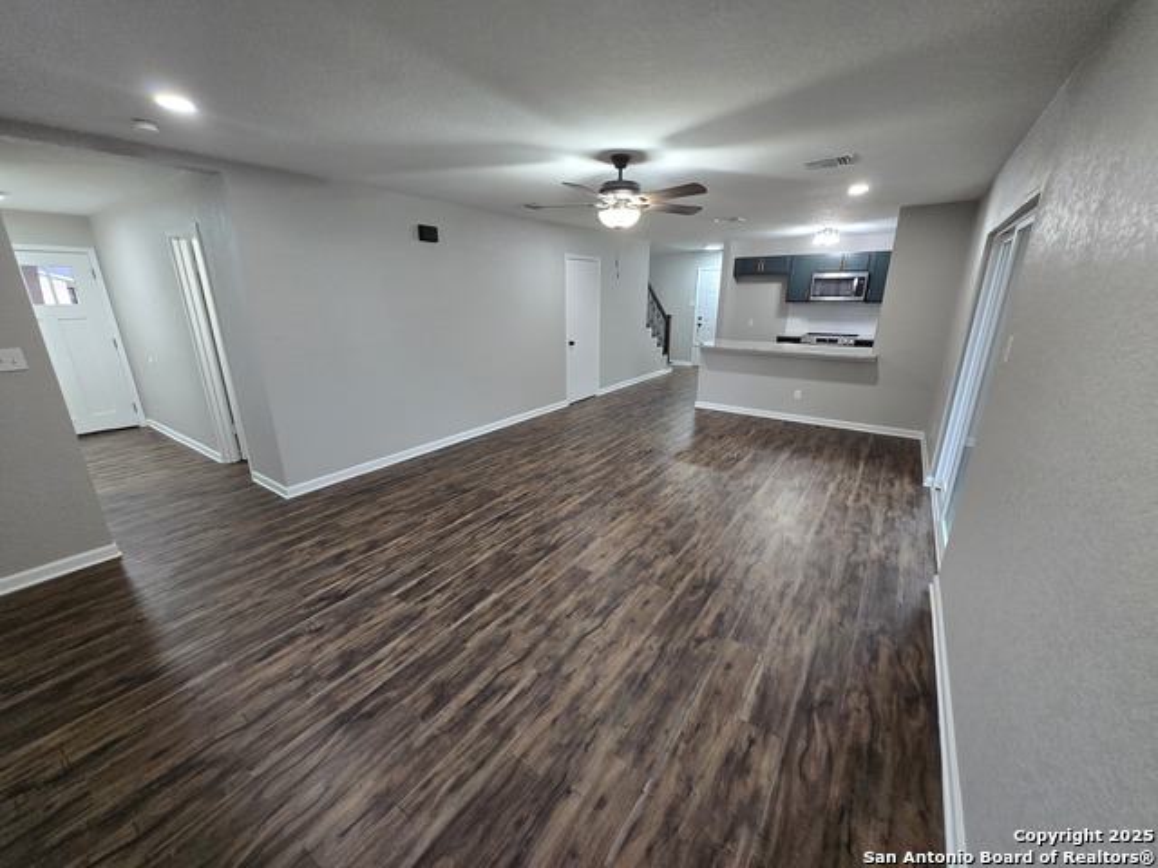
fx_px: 435
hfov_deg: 106.2
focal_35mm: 13
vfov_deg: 89.9
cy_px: 434
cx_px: 579
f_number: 2.2
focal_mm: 1.7
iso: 250
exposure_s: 1/60
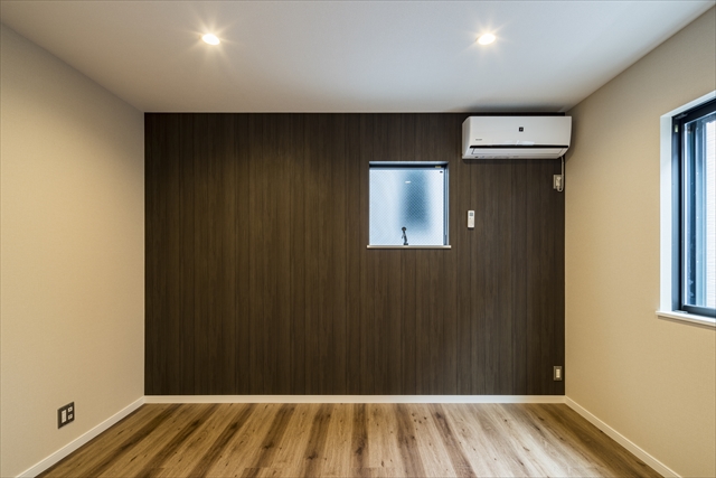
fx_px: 338
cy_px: 239
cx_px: 358
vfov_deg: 70.5
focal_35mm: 17
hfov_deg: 93.3
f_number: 11
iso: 100
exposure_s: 1.3
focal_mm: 17
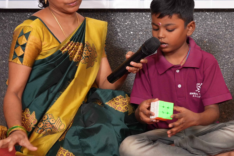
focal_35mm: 84
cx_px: 203
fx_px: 546
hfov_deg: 23.6
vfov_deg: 16.2
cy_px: 51
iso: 800
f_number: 7.1
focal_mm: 36
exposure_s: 1/160
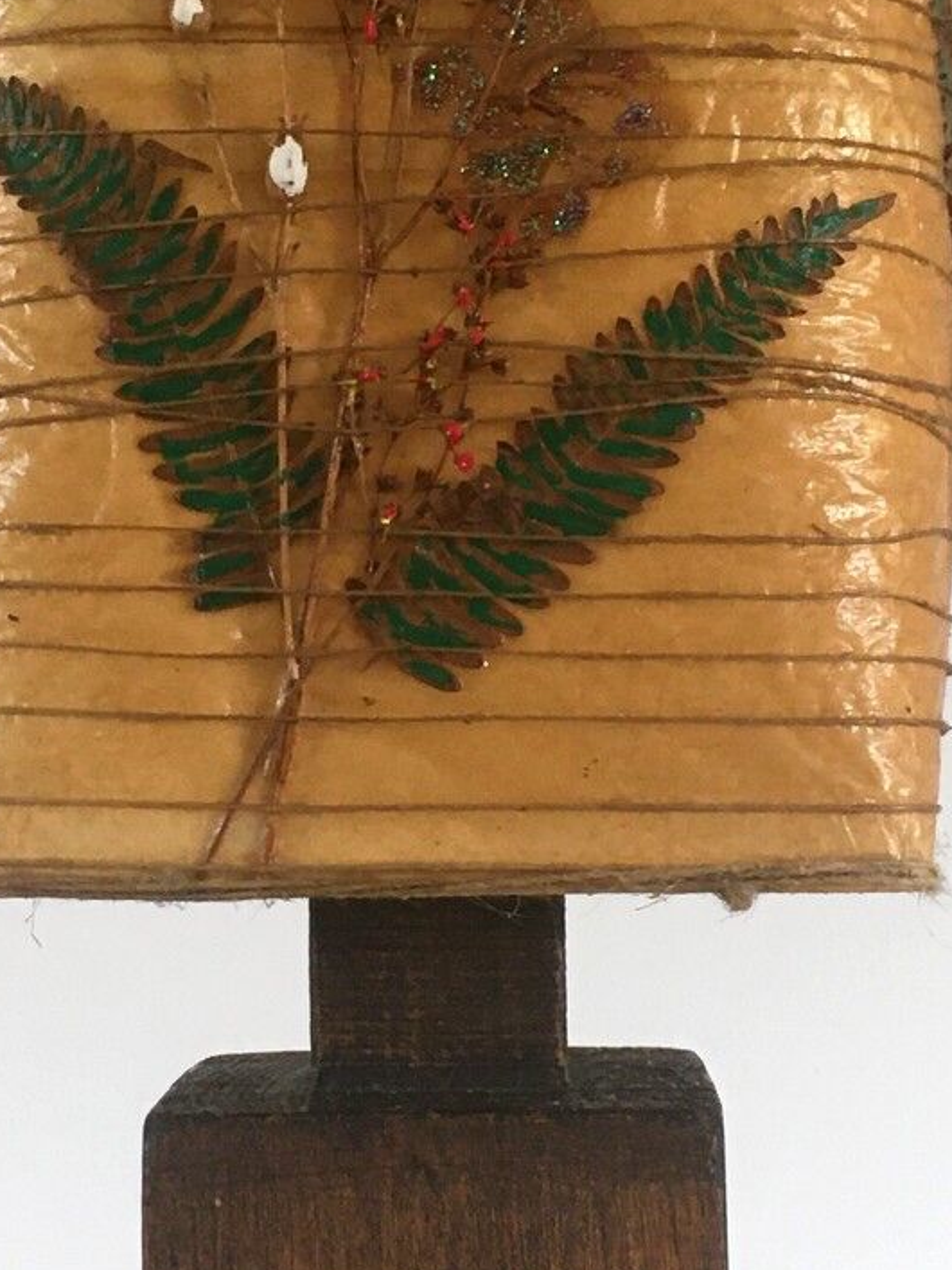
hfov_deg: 18.0
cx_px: 435
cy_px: 445
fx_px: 3008
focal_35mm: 82
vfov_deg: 23.8
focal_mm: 4.15
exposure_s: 1/33
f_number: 2.2
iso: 50
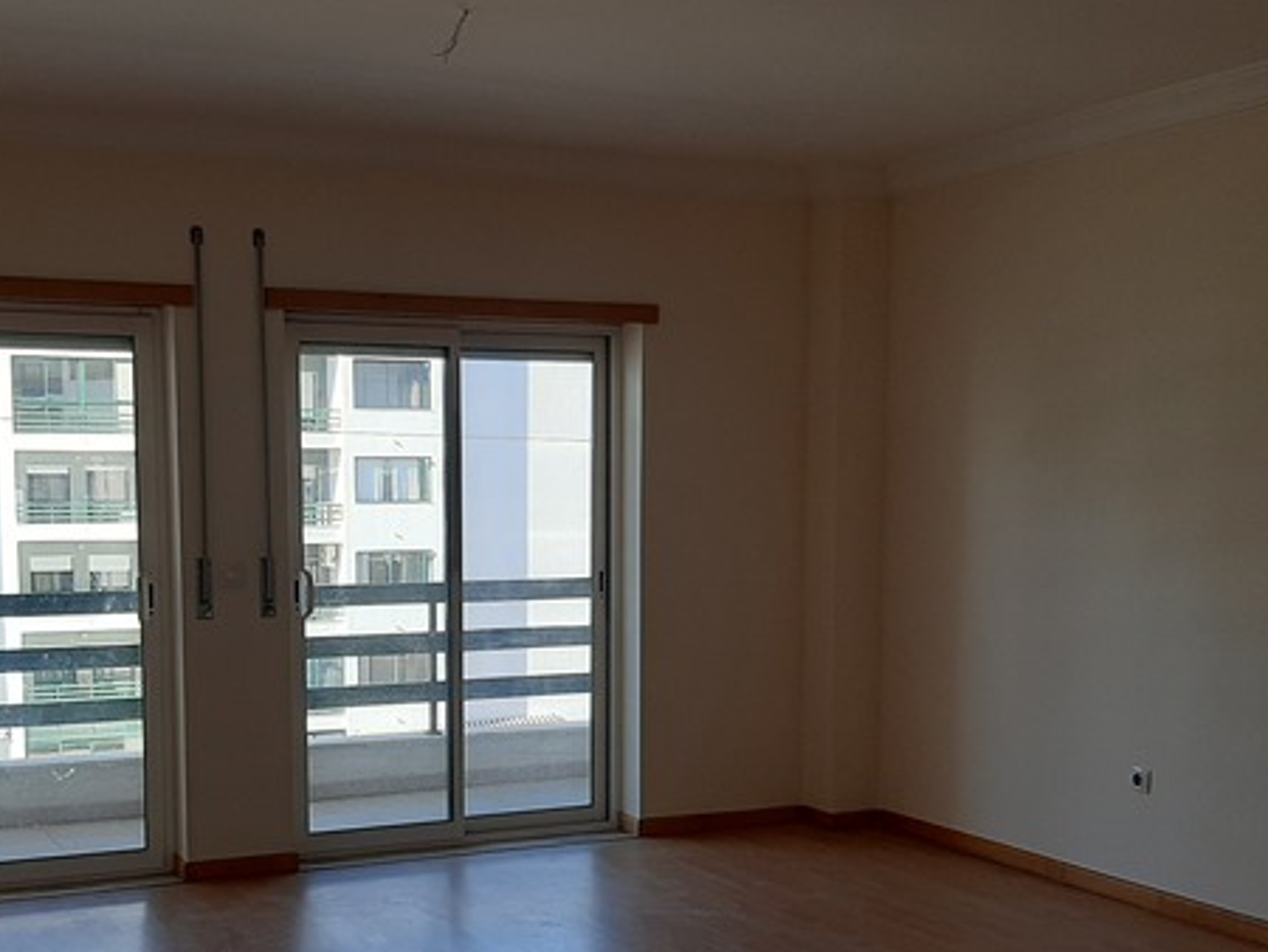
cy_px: 668
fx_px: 1759
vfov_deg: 30.0
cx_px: 499
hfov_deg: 39.4
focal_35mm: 48
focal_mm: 3.93
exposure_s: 1/295
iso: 40
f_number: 1.7
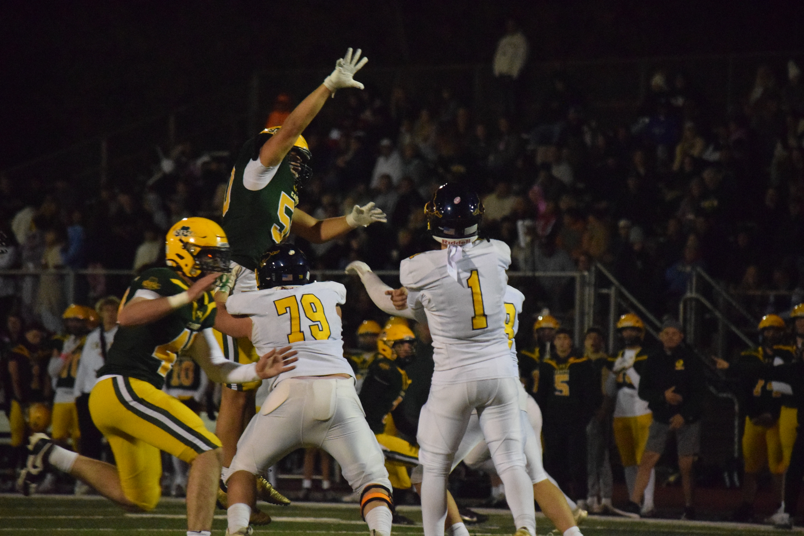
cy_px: 268
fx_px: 6701
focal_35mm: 300
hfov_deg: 6.9
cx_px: 402
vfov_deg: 4.6
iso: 12800
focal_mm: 200
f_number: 5
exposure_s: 1/500
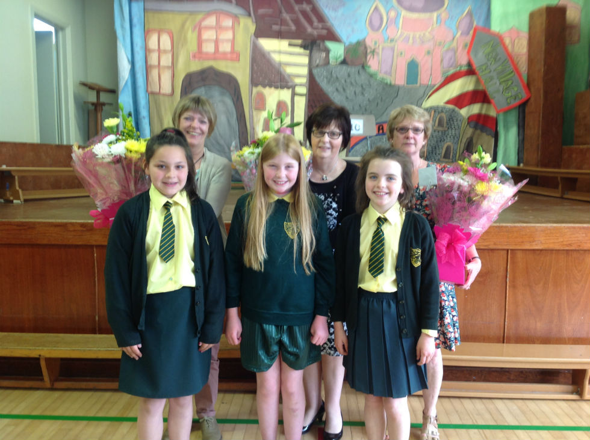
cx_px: 295
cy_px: 220
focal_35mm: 35
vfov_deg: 40.6
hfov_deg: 52.7
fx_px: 596
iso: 64
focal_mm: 4.28
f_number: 2.4
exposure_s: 1/24
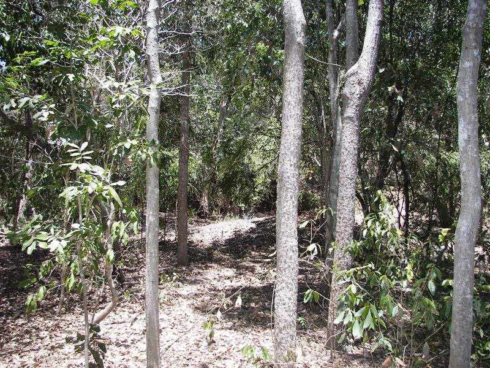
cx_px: 245
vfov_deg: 39.7
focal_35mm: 36
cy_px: 184
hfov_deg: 51.4
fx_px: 510
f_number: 2.8
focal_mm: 6
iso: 64
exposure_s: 1/400
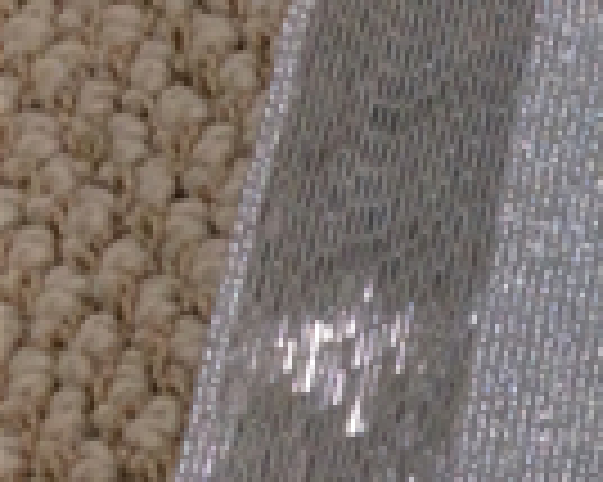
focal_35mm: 149
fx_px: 2657
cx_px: 1436
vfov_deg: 10.4
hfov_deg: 11.0
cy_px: 198
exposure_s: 1/25
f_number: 2.4
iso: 64
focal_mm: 3.3
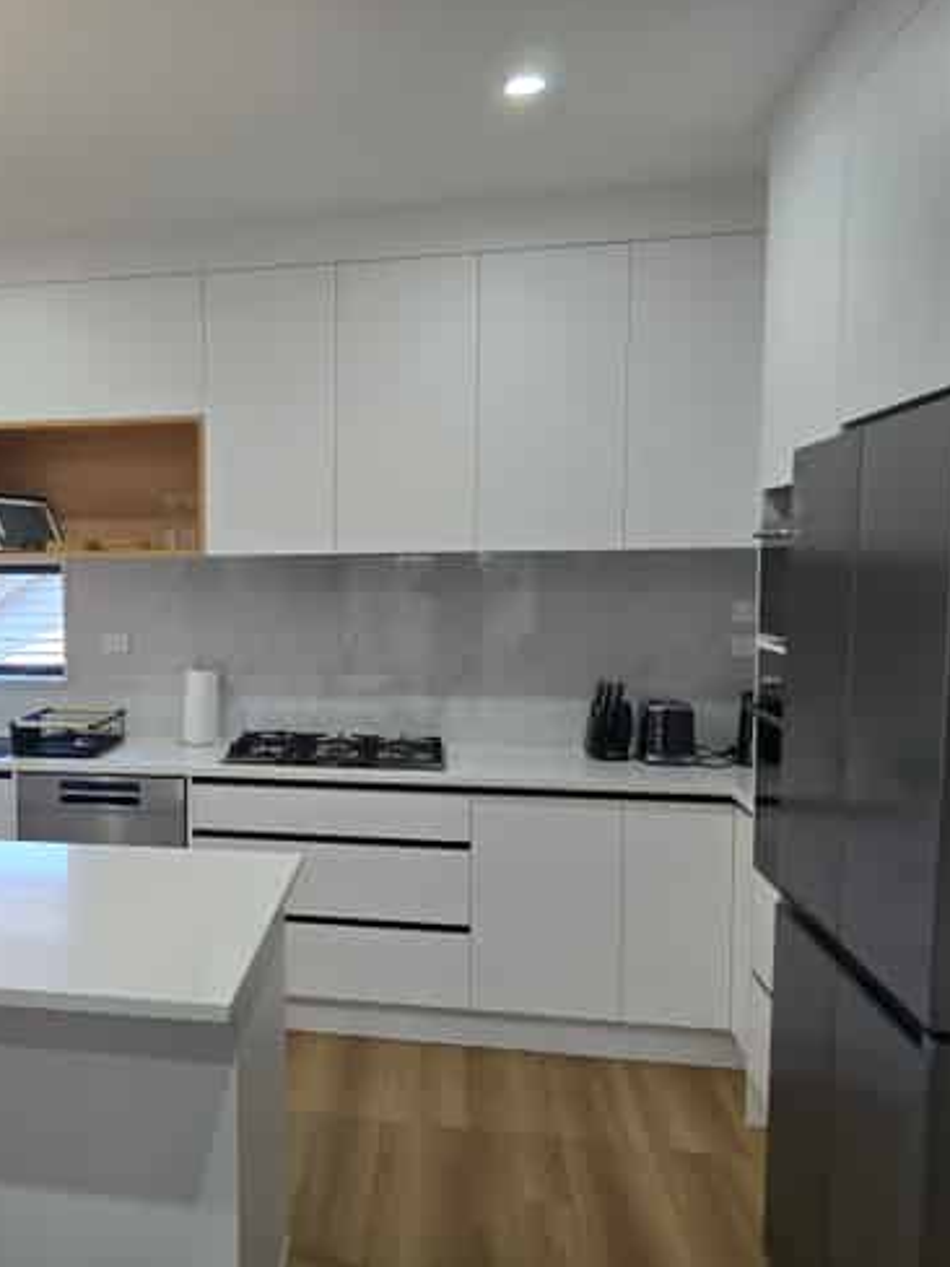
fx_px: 1134
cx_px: 174
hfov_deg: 43.1
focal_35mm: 31
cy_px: 630
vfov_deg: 58.4
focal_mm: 6.3
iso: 80
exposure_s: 1/100
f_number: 1.7
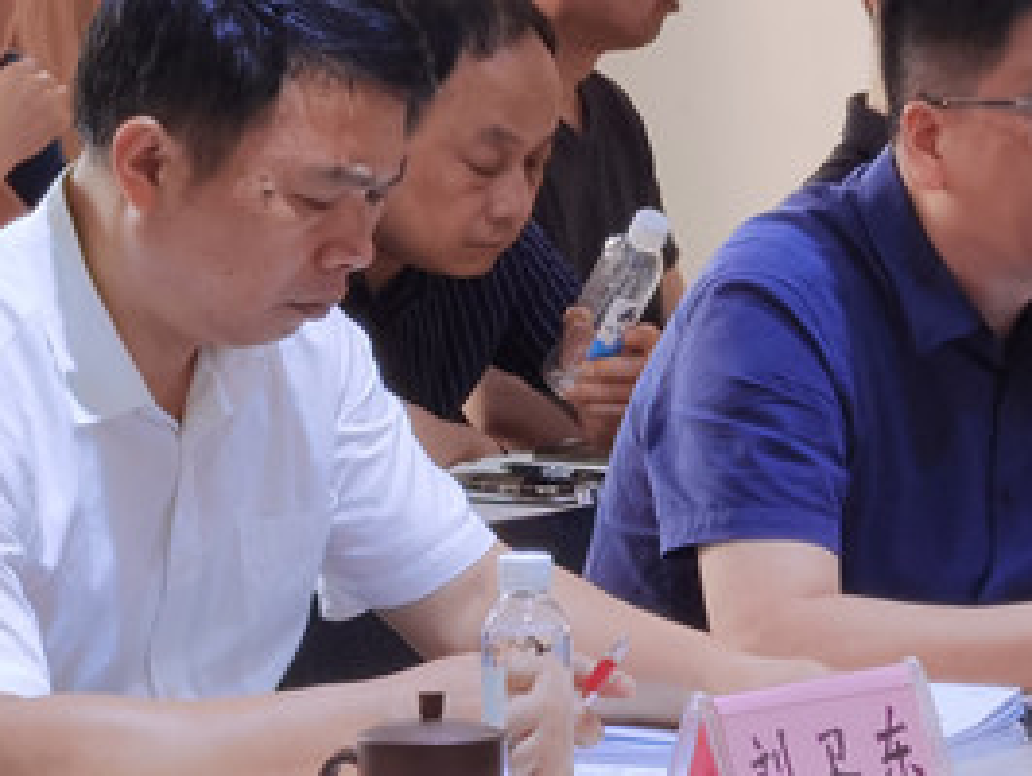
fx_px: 7997
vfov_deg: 5.6
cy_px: 336
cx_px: 908
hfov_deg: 7.4
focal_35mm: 268
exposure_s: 1/50
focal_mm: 6.71
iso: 64
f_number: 1.9
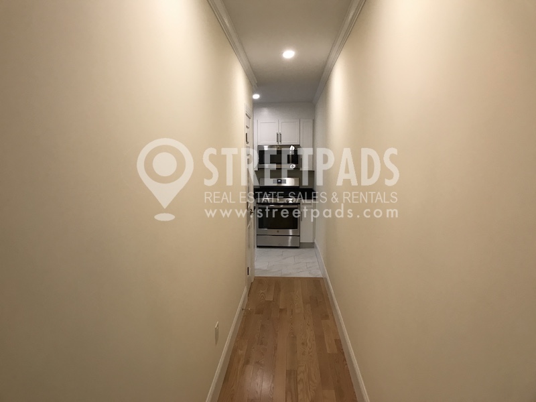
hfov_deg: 63.4
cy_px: 201
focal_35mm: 28
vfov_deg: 49.7
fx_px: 434
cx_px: 268
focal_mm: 3.99
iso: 20
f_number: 1.8
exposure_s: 1/30
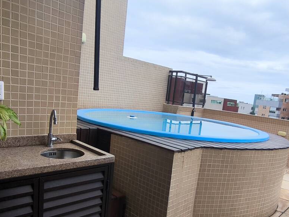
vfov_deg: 46.4
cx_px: 161
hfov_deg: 59.8
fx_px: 250
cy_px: 134
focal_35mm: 30
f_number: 2.2
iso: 50
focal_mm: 1.65
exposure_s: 1/675
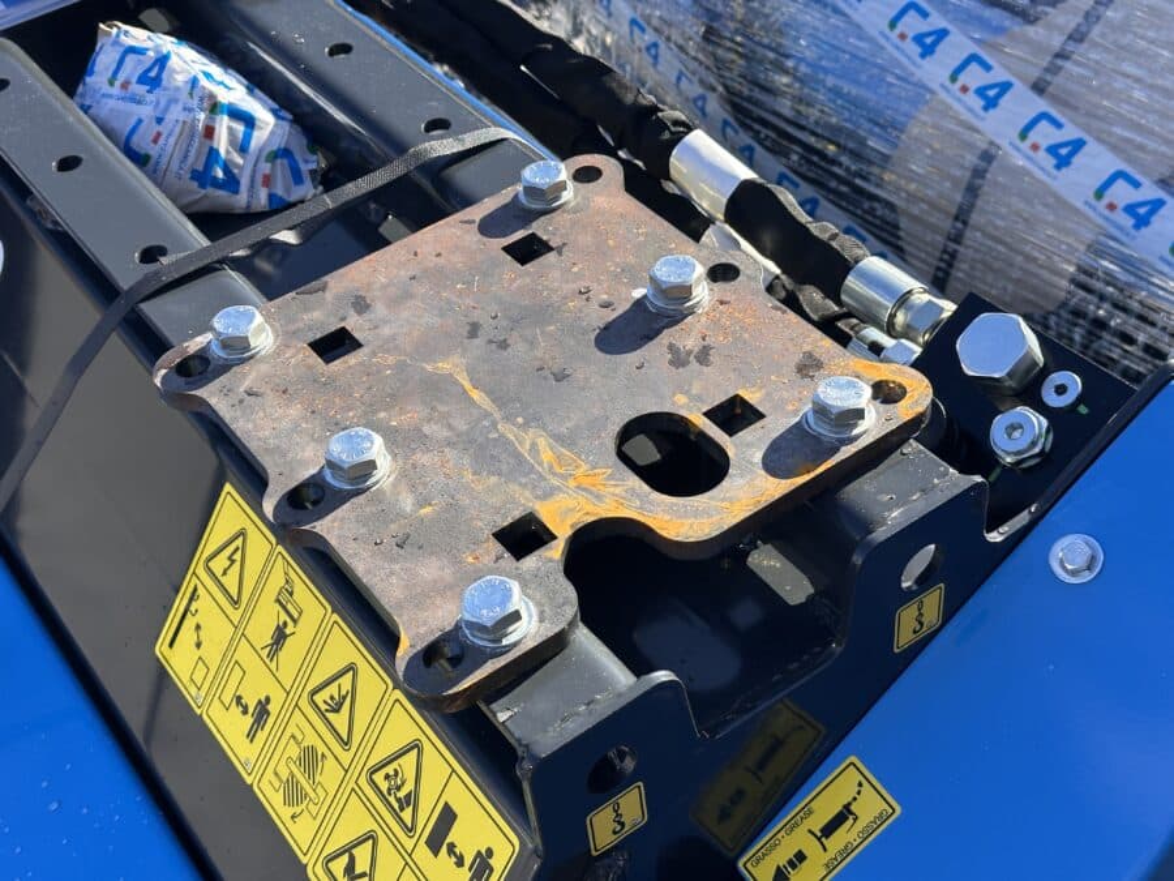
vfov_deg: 30.3
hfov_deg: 39.7
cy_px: 440
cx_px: 587
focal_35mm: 48
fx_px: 1628
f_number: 1.78
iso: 64
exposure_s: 1/1062
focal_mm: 6.86
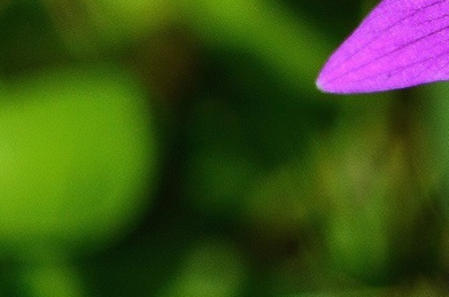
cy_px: -84
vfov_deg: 0.8
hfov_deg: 1.3
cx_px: 622
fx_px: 20067
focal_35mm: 1612
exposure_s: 1/500
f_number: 11
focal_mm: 300
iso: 360
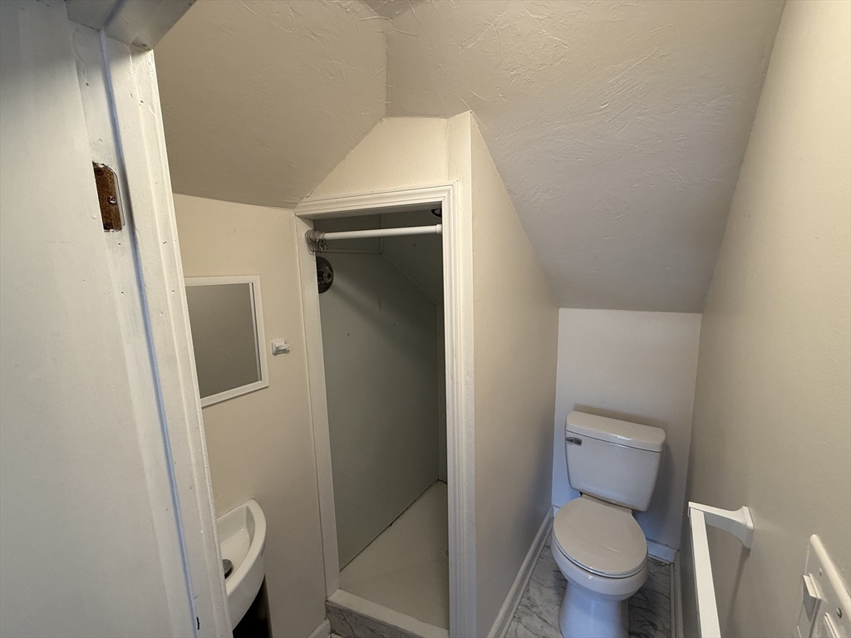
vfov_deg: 85.7
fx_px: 344
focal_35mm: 14
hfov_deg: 102.1
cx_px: 426
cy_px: 319
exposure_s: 1/60
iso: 200
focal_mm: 2.22
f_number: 2.2
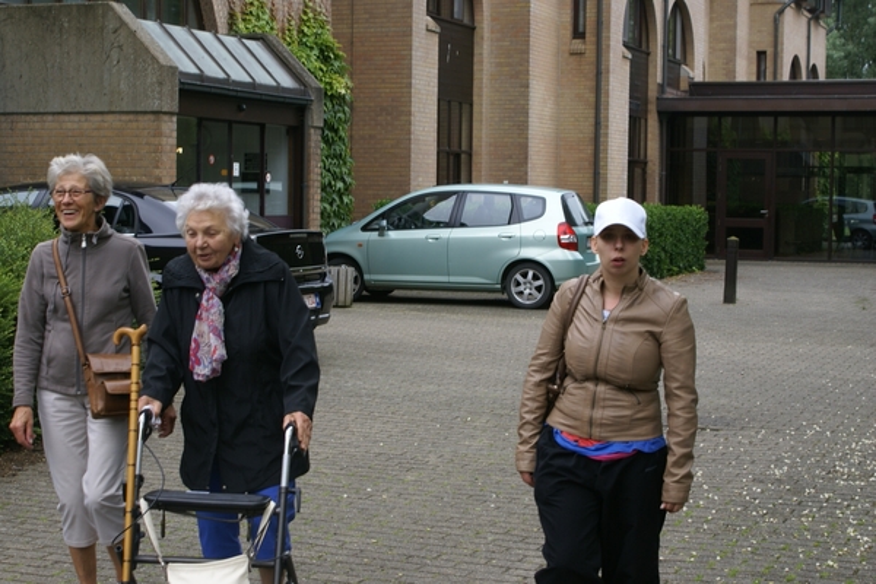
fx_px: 1642
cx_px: 438
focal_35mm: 68
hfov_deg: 29.9
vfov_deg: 20.2
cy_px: 292
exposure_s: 1/80
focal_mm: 45
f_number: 6.3
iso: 100
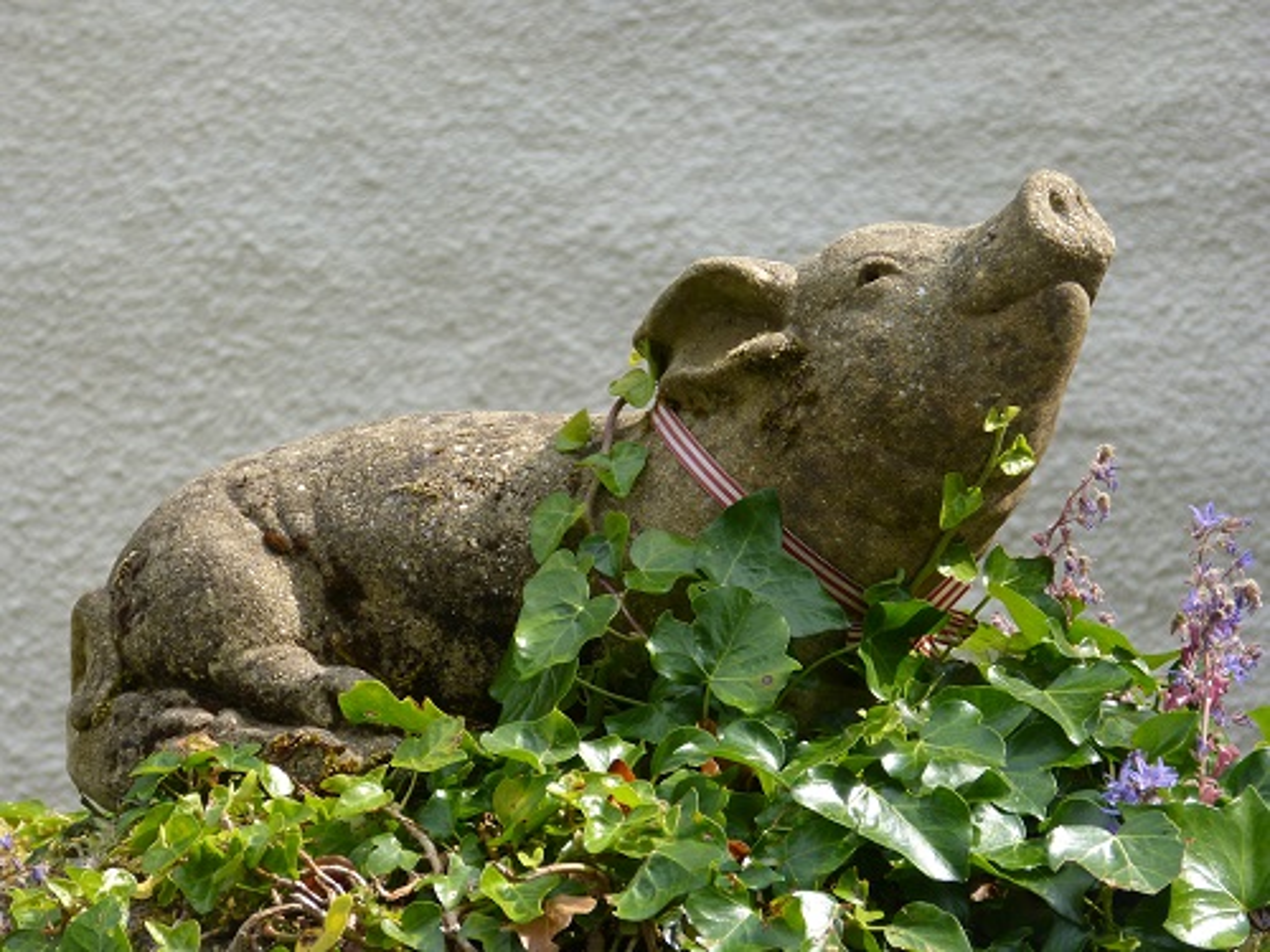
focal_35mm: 192
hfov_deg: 10.3
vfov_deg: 7.7
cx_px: 635
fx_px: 7044
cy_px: 476
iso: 100
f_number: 4
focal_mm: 34.6
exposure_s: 1/500
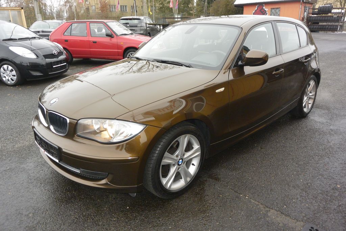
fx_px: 260
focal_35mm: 27
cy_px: 116
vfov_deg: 47.9
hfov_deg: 67.4
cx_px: 173
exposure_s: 1/250
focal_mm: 10
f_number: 3.5
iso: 400
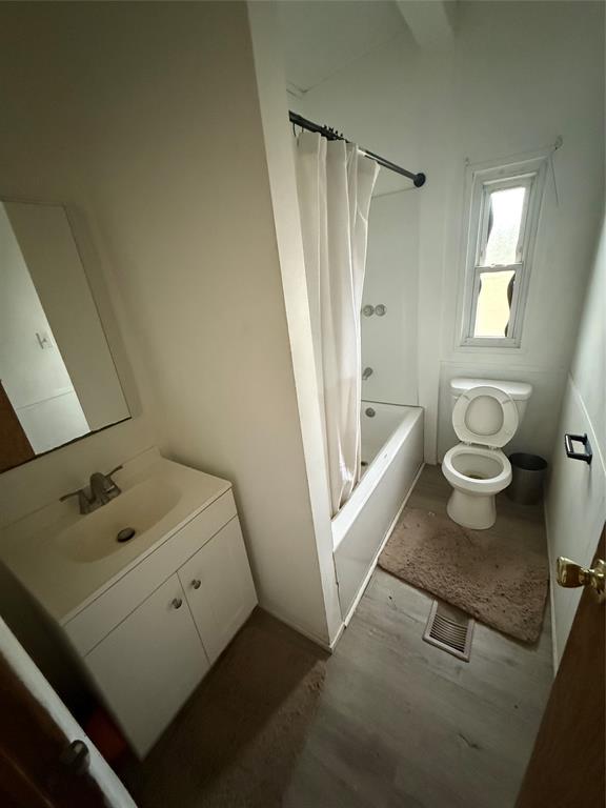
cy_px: 404
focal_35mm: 14
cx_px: 303
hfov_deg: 85.7
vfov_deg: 102.1
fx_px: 327
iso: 1250
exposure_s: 1/60
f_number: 2.2
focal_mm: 2.22
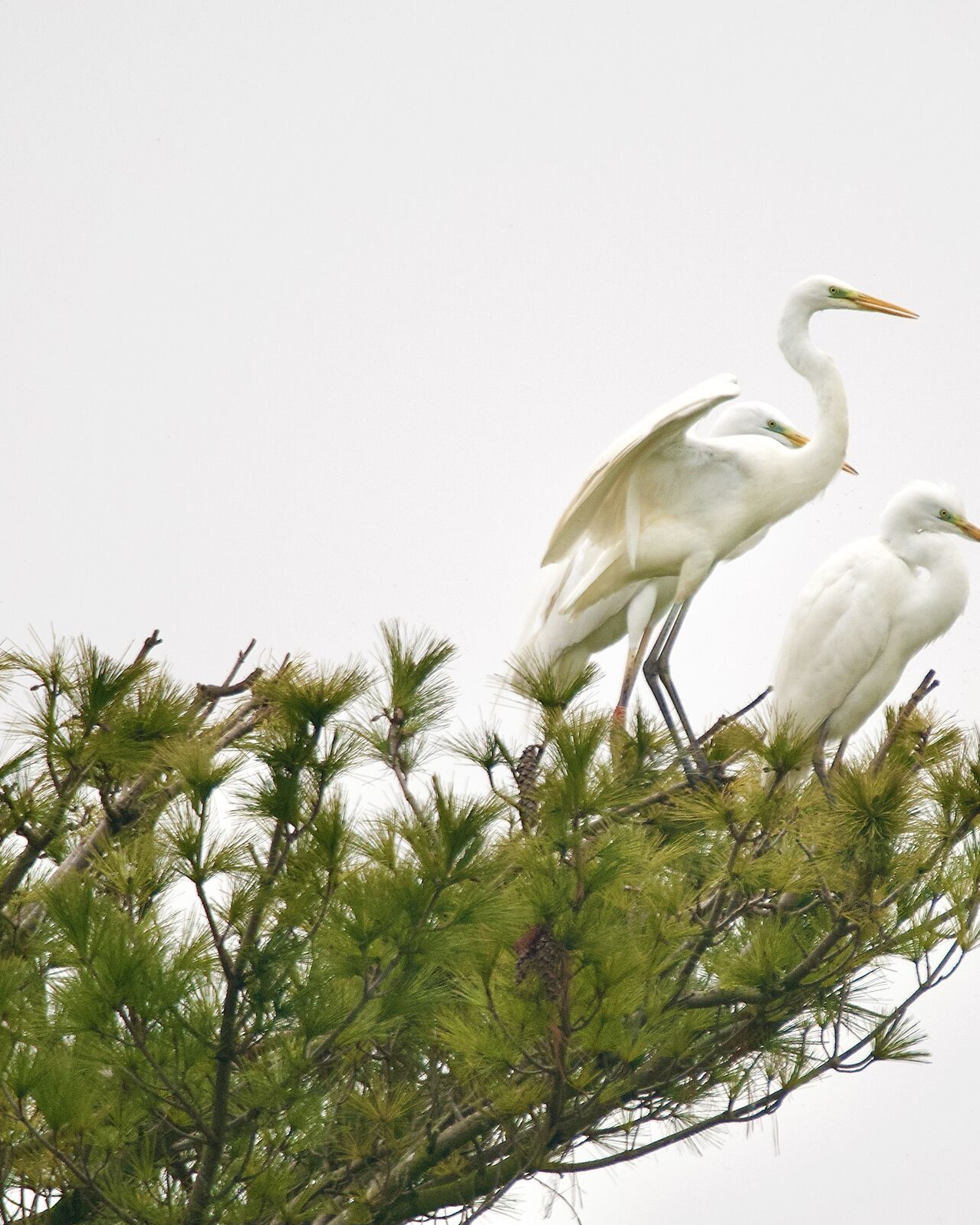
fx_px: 61332
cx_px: 649
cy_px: 613
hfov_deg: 0.9
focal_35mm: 1692
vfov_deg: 1.1
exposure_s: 1/160
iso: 400
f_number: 6.3
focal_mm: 600
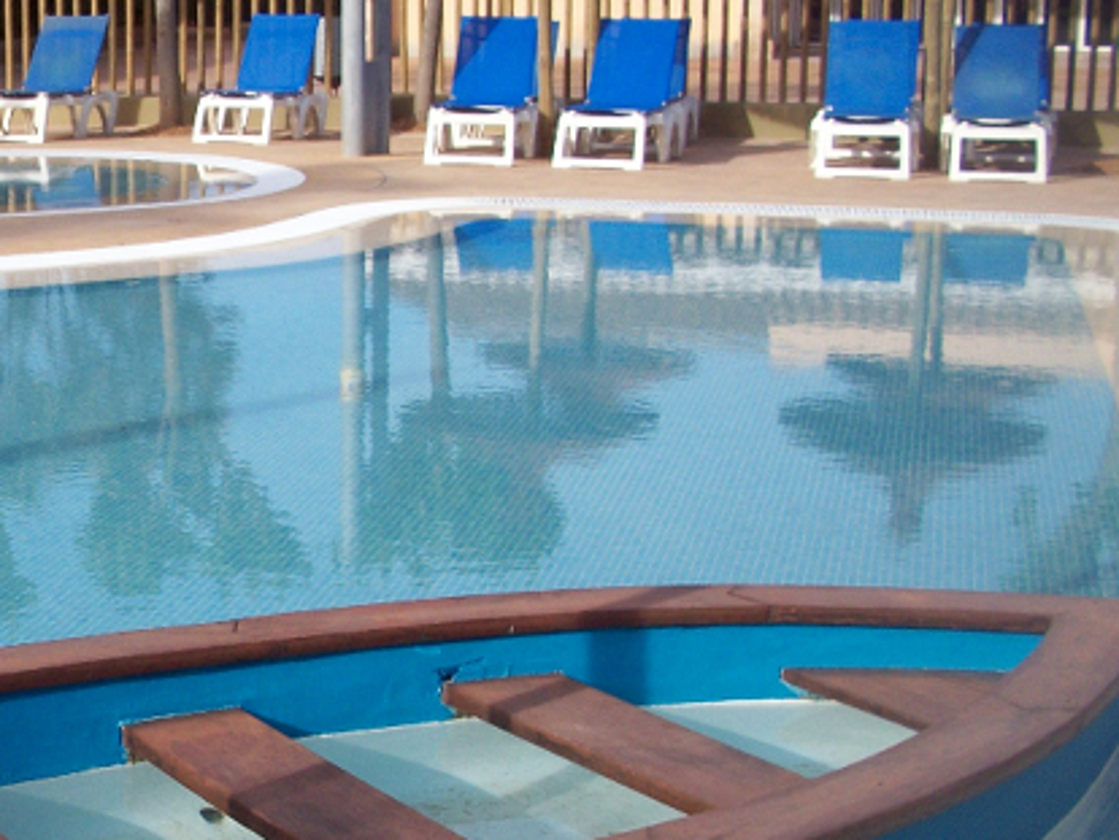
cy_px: 585
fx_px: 2458
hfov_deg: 24.4
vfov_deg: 19.3
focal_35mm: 76
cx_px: -22
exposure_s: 1/320
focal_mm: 6.3
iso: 80
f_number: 5.6
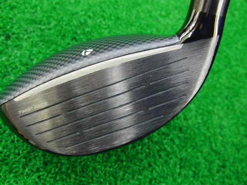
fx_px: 264
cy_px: 92
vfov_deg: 38.7
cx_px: 124
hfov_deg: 50.1
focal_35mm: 37
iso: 400
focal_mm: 6.42
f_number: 3.6
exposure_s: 1/20
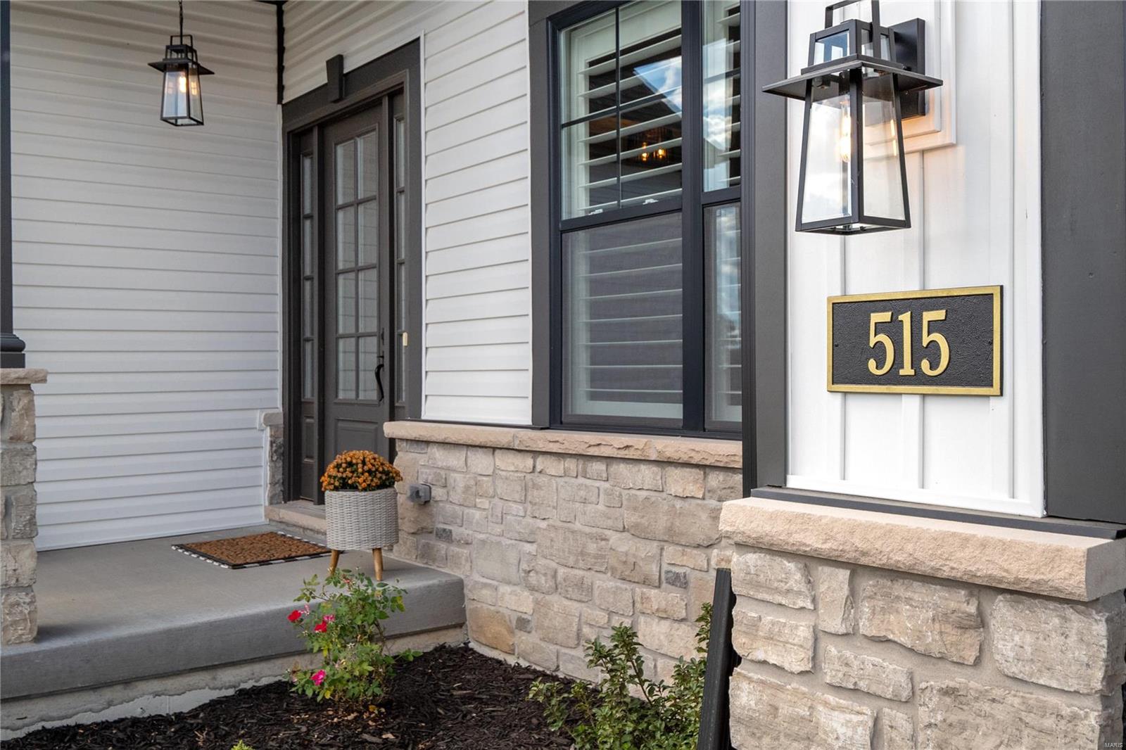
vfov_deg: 36.9
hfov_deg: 53.1
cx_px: 563
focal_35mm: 36
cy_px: 375
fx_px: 1126
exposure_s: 1/1250
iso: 400
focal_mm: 18
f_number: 4
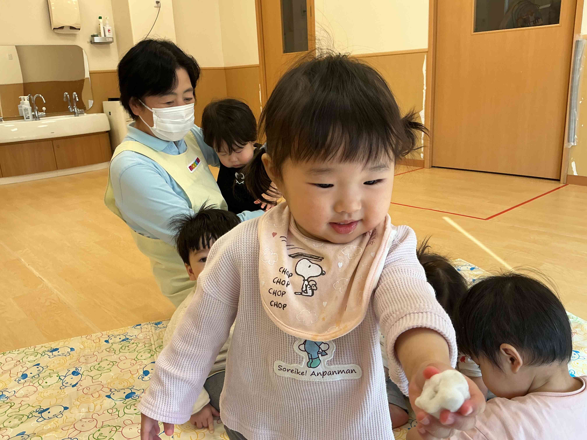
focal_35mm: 29
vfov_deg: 48.2
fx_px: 492
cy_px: 220
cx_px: 294
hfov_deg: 61.7
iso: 25
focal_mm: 3
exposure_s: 1/120
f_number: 1.8
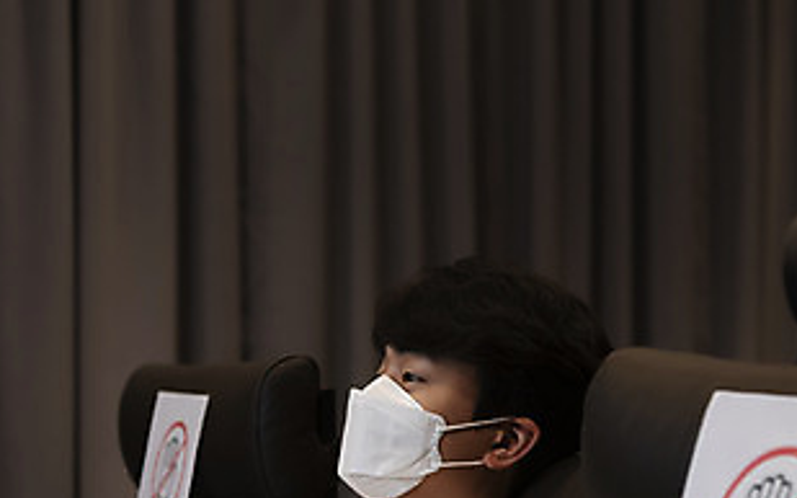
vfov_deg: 13.1
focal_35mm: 99
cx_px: 482
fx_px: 2150
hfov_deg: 21.0
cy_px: 452
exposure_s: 1/100
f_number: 2.8
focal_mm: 50
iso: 1250
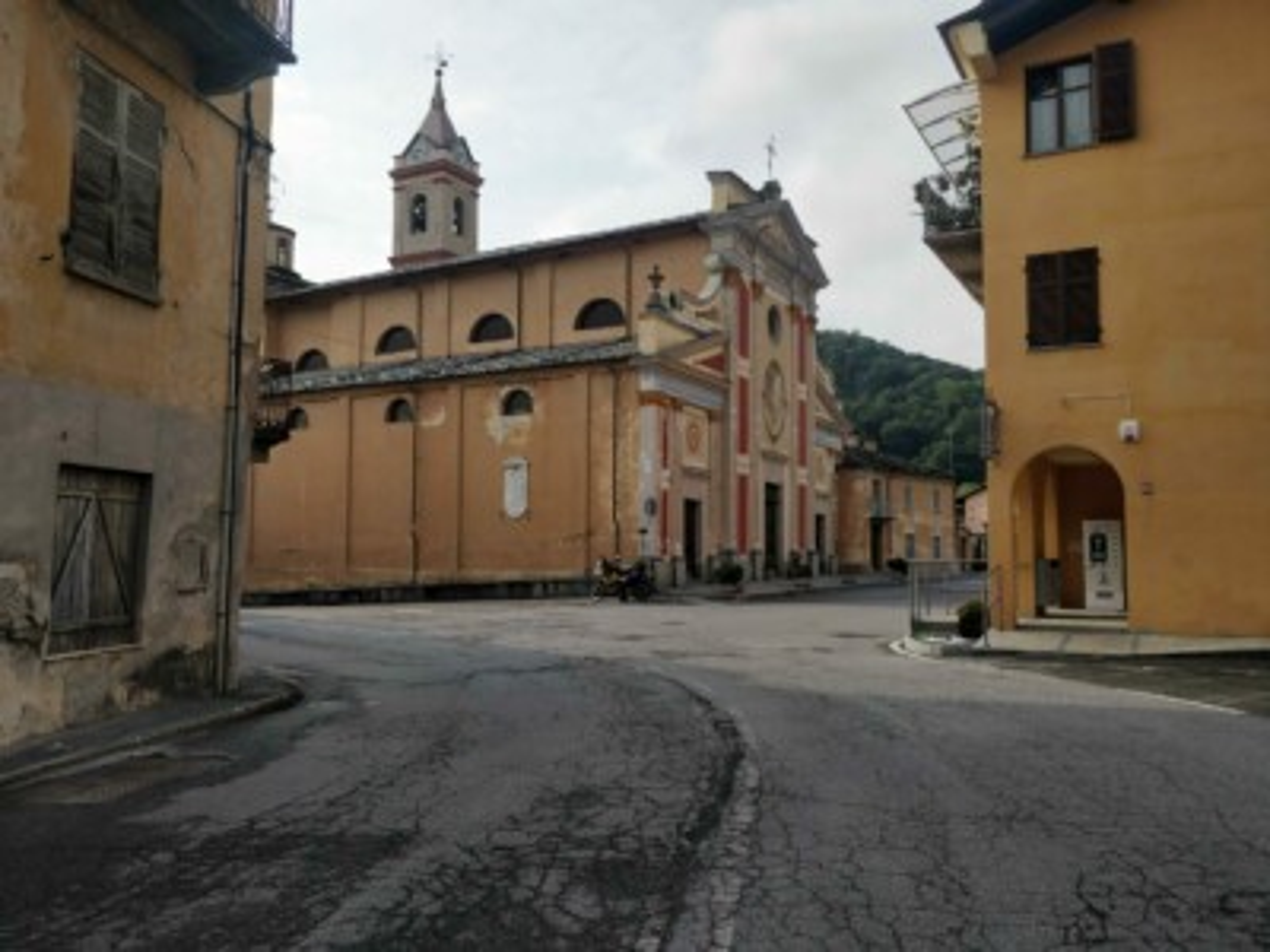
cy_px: 476
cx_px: 635
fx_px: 881
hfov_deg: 71.6
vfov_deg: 56.8
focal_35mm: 24
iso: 250
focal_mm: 4.1
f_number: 1.7
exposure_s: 1/2927
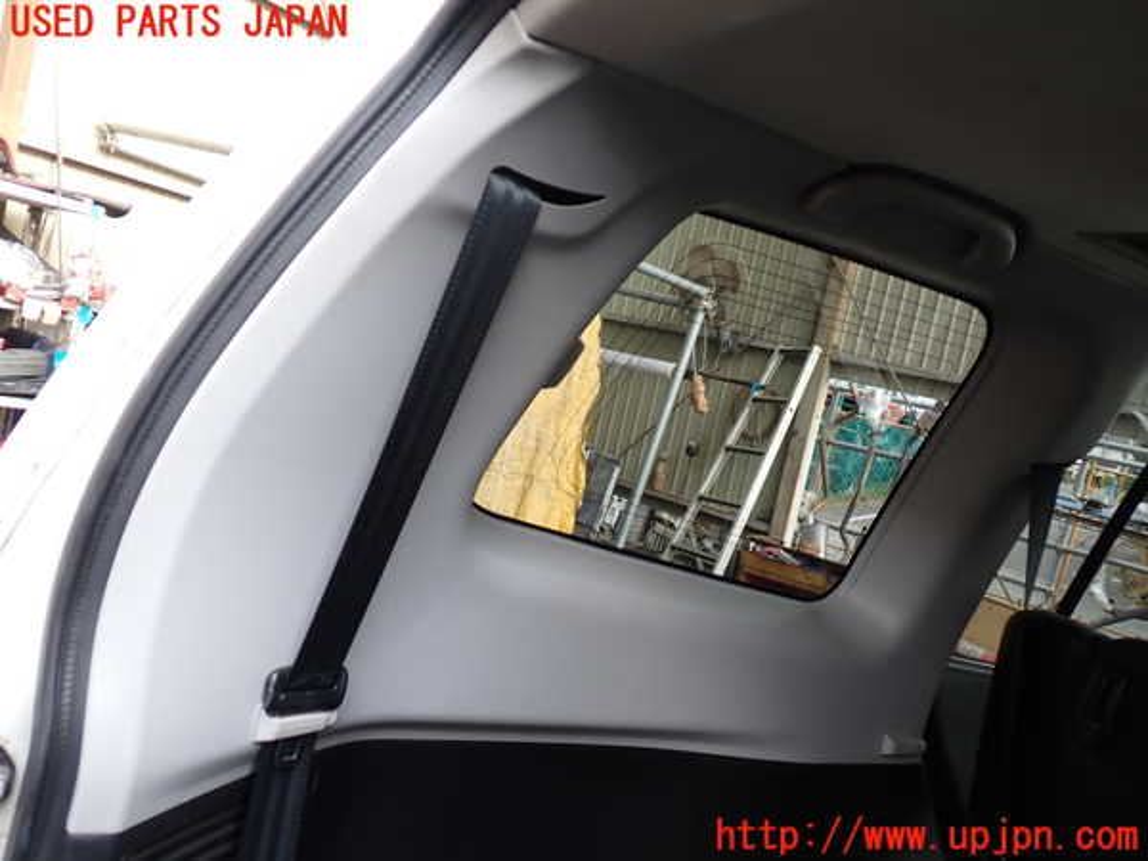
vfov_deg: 46.8
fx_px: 995
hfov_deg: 60.0
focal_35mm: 30
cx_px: 574
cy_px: 430
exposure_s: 1/80
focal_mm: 5.4
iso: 100
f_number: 2.3
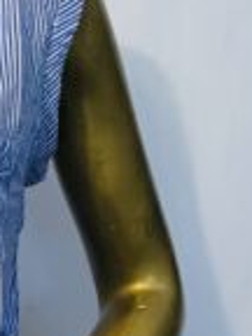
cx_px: -184
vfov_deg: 20.2
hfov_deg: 13.9
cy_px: 281
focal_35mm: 96
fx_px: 932
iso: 320
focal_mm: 4.25
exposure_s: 1/40
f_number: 1.8
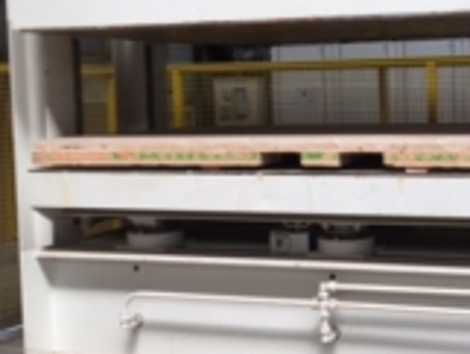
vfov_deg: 23.3
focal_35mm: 63
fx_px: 856
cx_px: 441
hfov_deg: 29.2
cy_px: 165
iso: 40
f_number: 2.2
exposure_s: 1/100
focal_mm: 4.15
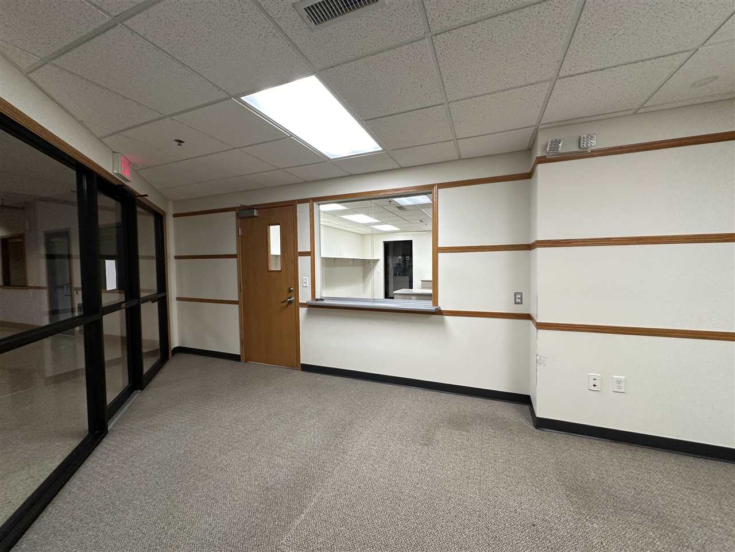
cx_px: 368
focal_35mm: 14
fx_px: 297
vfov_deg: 85.7
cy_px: 276
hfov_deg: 102.1
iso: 250
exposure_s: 1/101
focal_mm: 2.22
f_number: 2.2
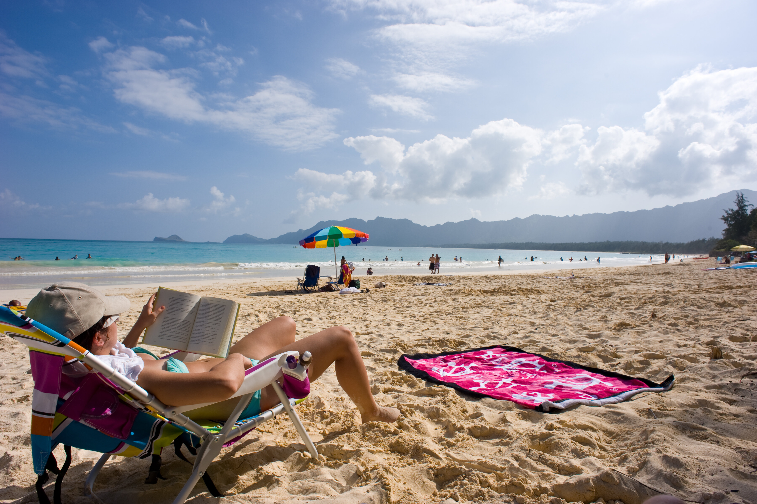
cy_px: 252
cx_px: 378
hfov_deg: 84.0
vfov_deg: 61.9
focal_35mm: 20
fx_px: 420
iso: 200
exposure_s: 1/500
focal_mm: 20
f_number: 11
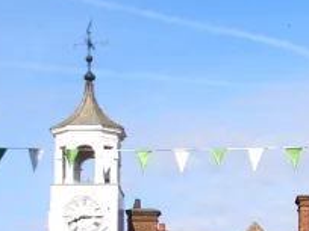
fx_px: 1285
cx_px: 359
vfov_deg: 10.1
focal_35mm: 144
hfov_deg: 13.4
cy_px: 299
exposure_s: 1/400
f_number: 5
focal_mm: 8.2
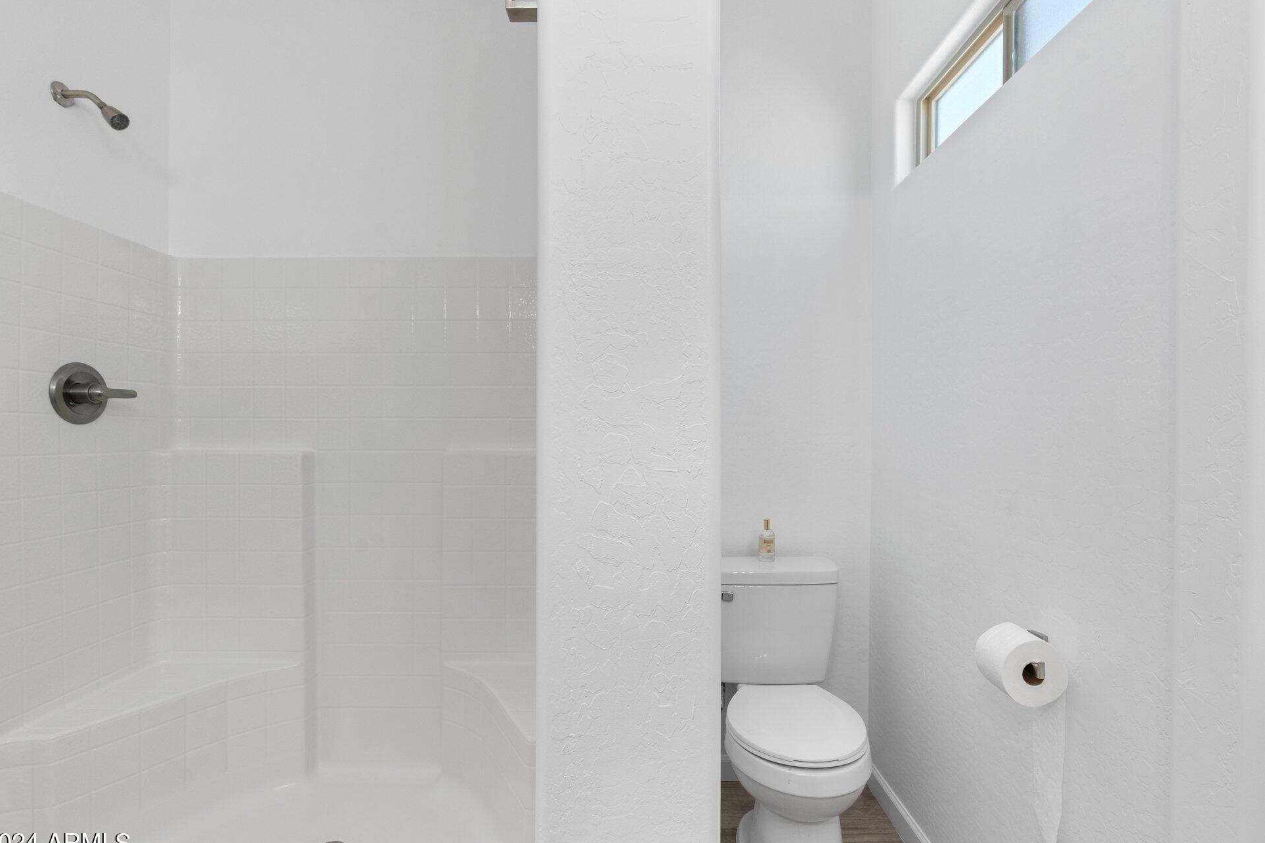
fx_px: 597
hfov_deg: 93.2
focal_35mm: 17
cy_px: 436
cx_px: 653
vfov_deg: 70.4
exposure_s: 1/15
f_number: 8
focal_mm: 16
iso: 1000
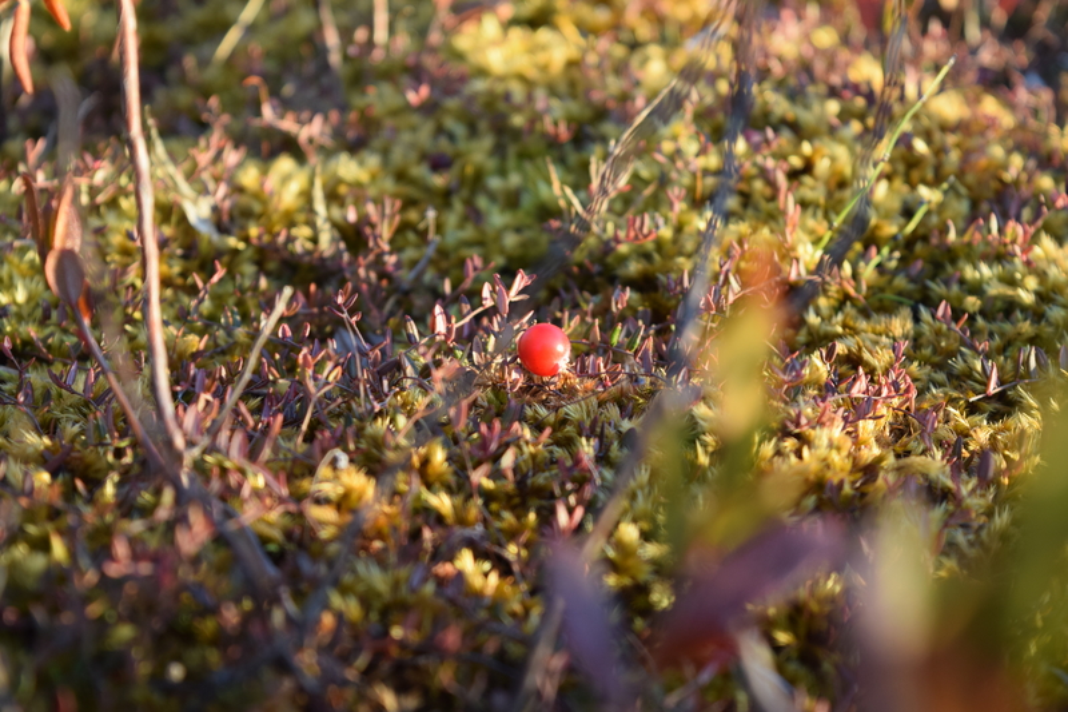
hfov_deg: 26.0
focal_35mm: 78
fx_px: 2313
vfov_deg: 17.5
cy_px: 356
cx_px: 534
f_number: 5.6
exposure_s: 1/125
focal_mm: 52
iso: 400
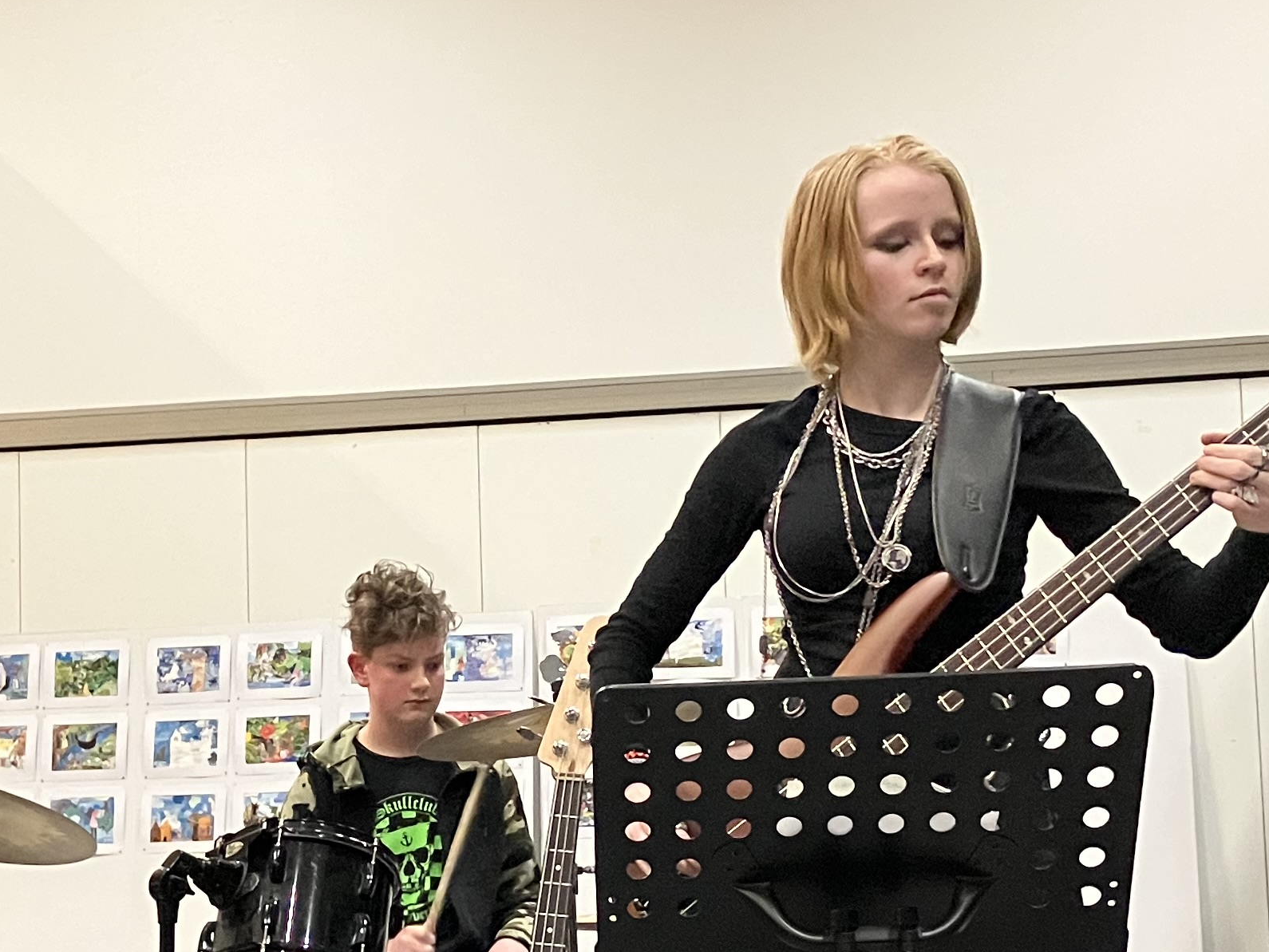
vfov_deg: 20.7
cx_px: 445
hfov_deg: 27.3
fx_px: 2603
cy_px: 596
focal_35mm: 71
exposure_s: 1/36
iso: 400
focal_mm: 3.99
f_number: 1.8
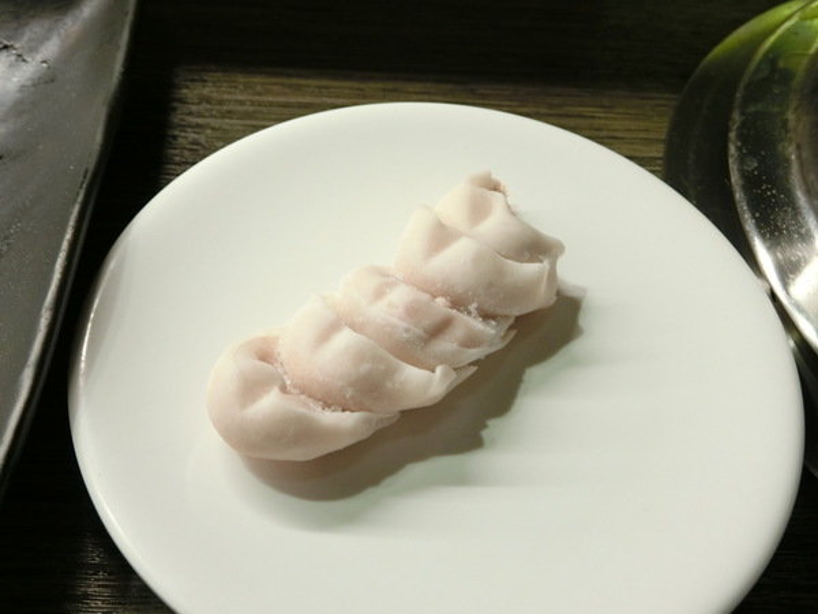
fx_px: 1040
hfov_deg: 42.9
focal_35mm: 44
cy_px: 307
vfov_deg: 32.9
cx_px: 409
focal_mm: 9.5
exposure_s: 1/40
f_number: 3.5
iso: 400
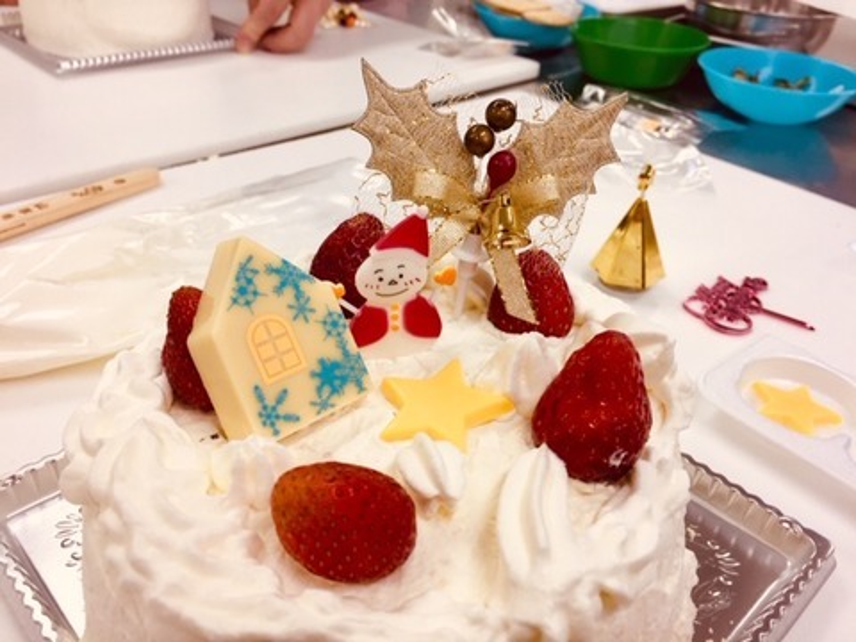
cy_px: 321
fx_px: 717
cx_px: 428
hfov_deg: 61.7
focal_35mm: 29
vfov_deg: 48.2
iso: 40
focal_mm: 4.15
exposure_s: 1/60
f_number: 2.2
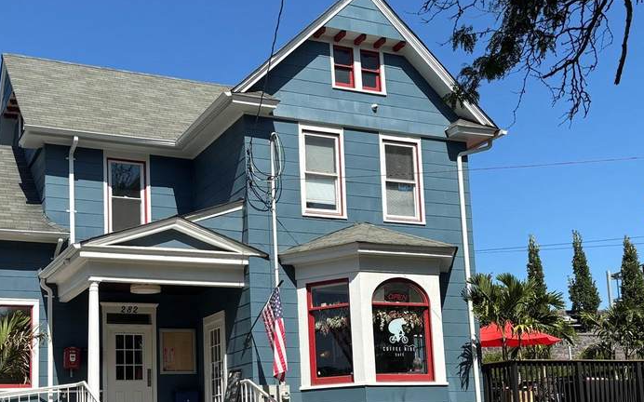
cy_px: 302
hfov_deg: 39.4
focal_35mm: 51
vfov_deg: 25.0
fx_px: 895
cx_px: 264
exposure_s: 1/2933
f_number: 1.6
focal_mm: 5.96
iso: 50
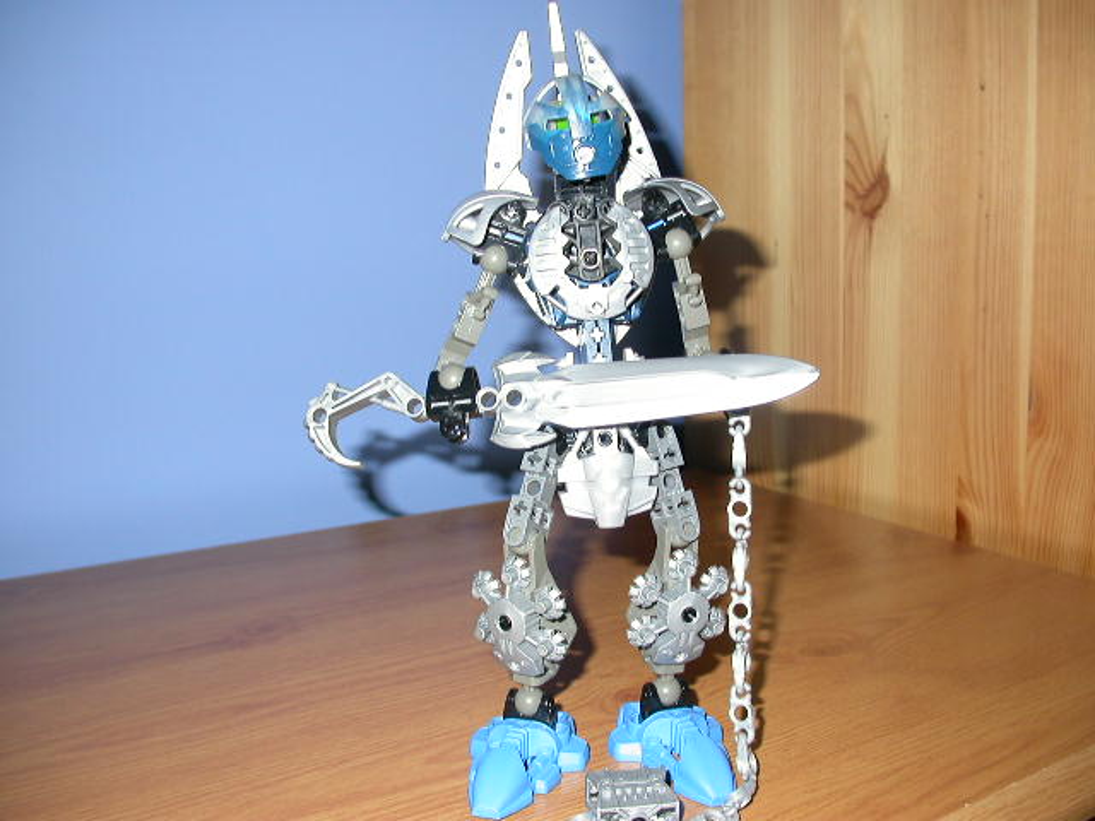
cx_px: 548
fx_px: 1202
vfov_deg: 37.7
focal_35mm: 38
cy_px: 410
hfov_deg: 49.0
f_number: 2.6
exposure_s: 1/60
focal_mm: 7.85
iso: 100
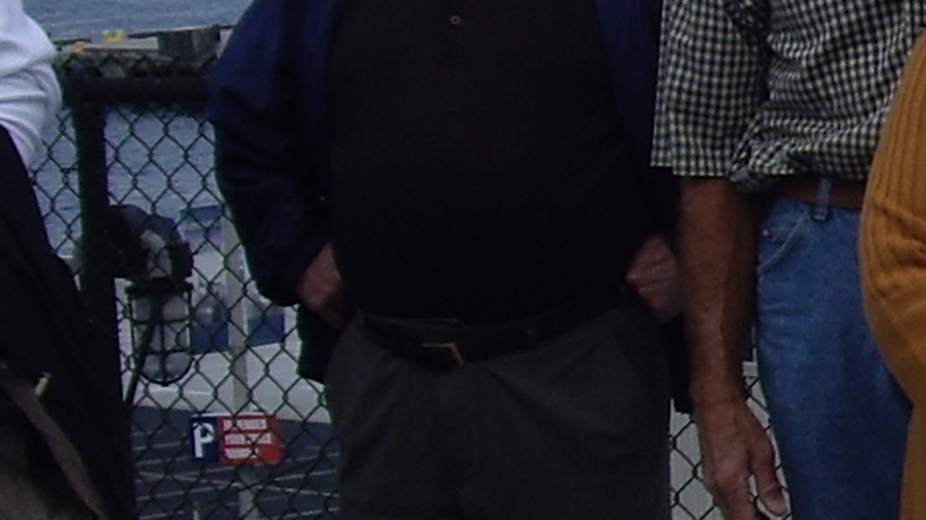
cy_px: 259
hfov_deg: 9.9
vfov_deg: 6.0
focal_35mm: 203
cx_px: 1802
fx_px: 4982
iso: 50
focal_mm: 7.9
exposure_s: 1/160
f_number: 5.6
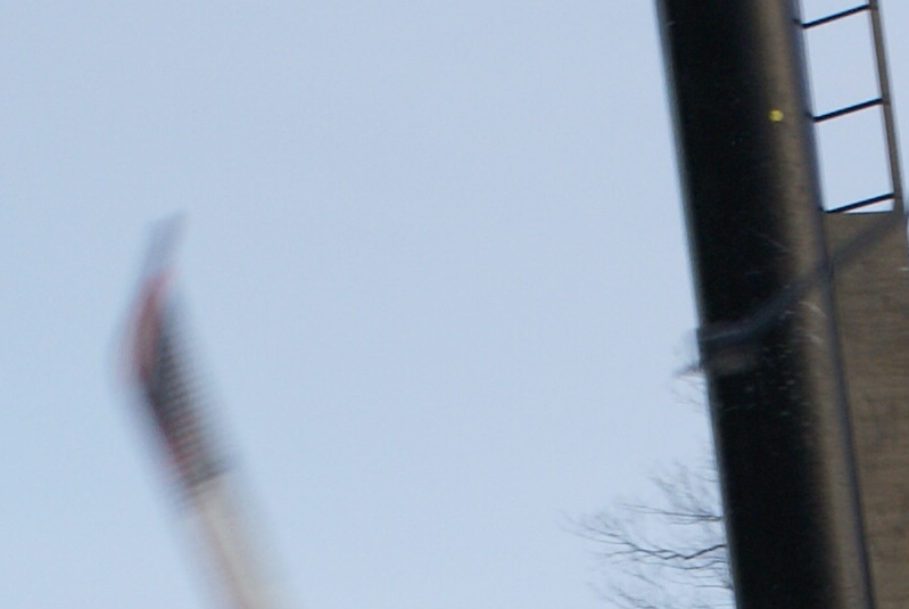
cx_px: 980
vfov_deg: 5.3
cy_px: 1175
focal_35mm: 254
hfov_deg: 8.0
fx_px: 6432
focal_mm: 35
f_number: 5.6
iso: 125
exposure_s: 1/125
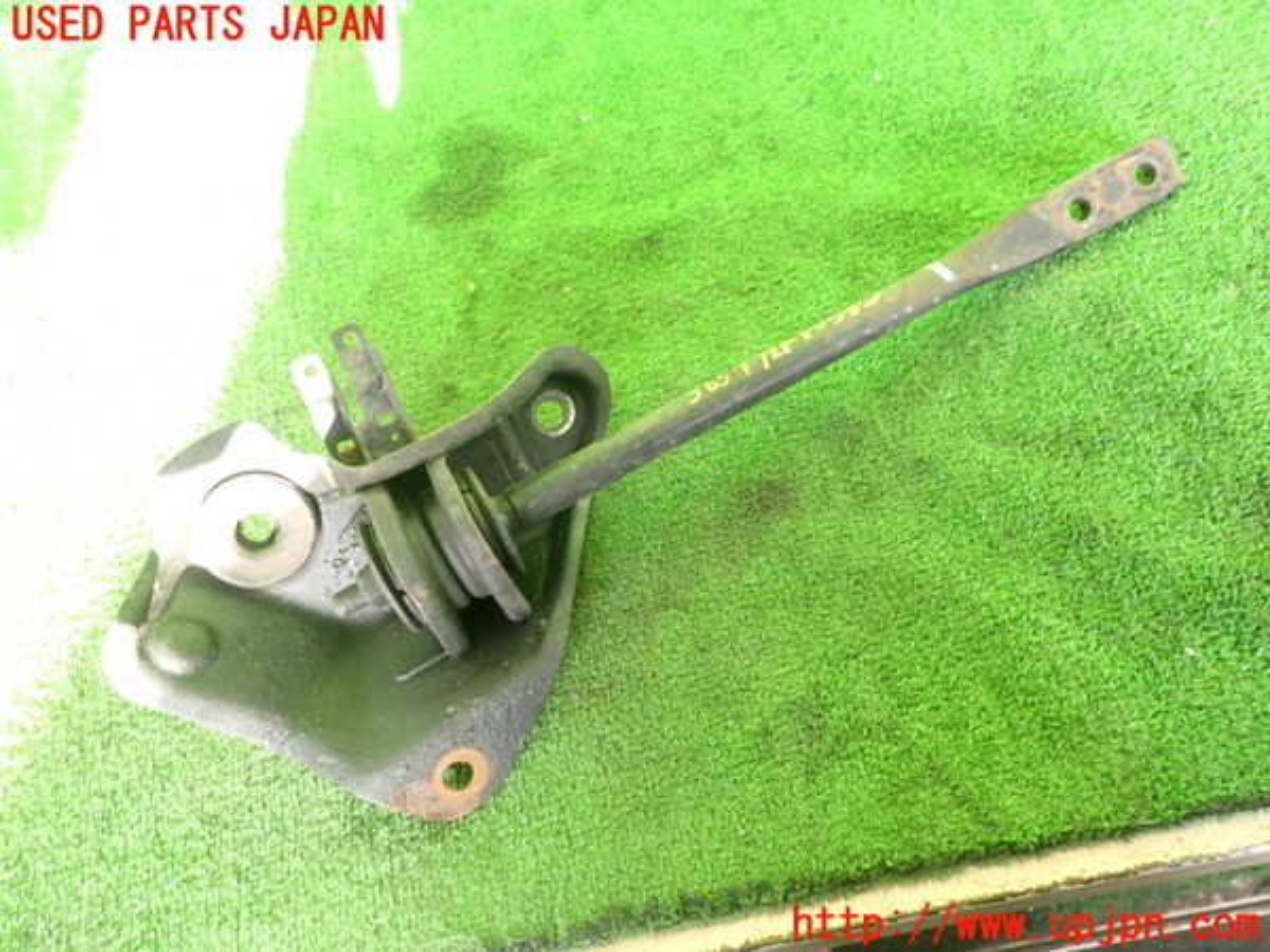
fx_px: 917
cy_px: 476
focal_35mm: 25
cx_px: 635
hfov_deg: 69.4
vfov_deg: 54.9
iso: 200
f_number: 2
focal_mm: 4.5
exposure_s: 1/40
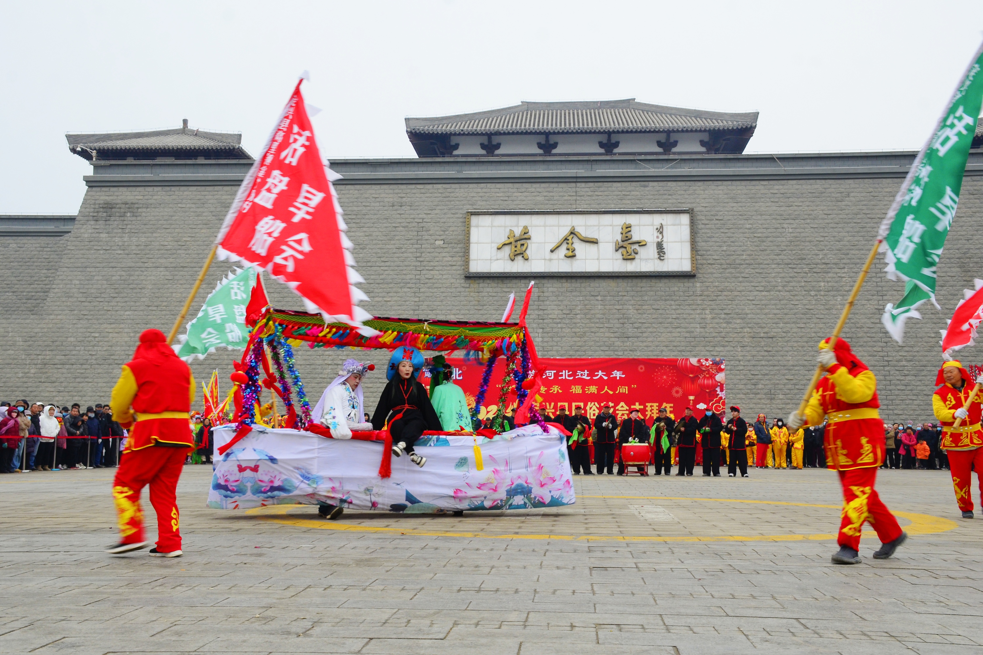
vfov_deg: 33.0
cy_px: 328
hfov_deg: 47.9
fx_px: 1106
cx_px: 492
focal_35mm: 40
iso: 640
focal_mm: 27
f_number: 10
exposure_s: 1/60
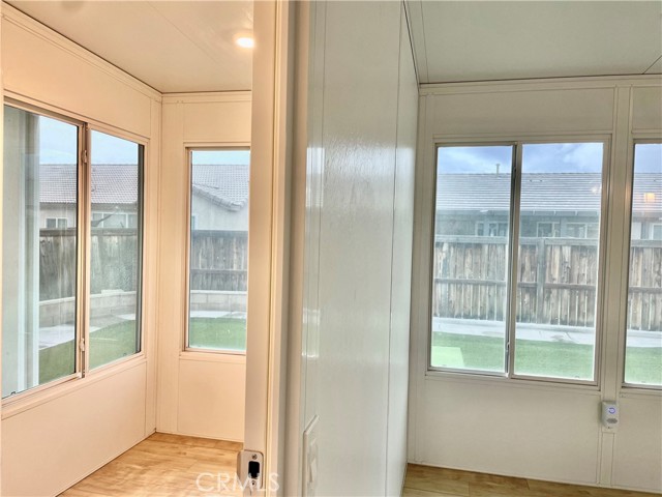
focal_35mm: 26
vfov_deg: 53.1
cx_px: 331
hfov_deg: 67.3
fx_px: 497
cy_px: 248
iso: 80
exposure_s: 1/60
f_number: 1.6
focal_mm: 4.2
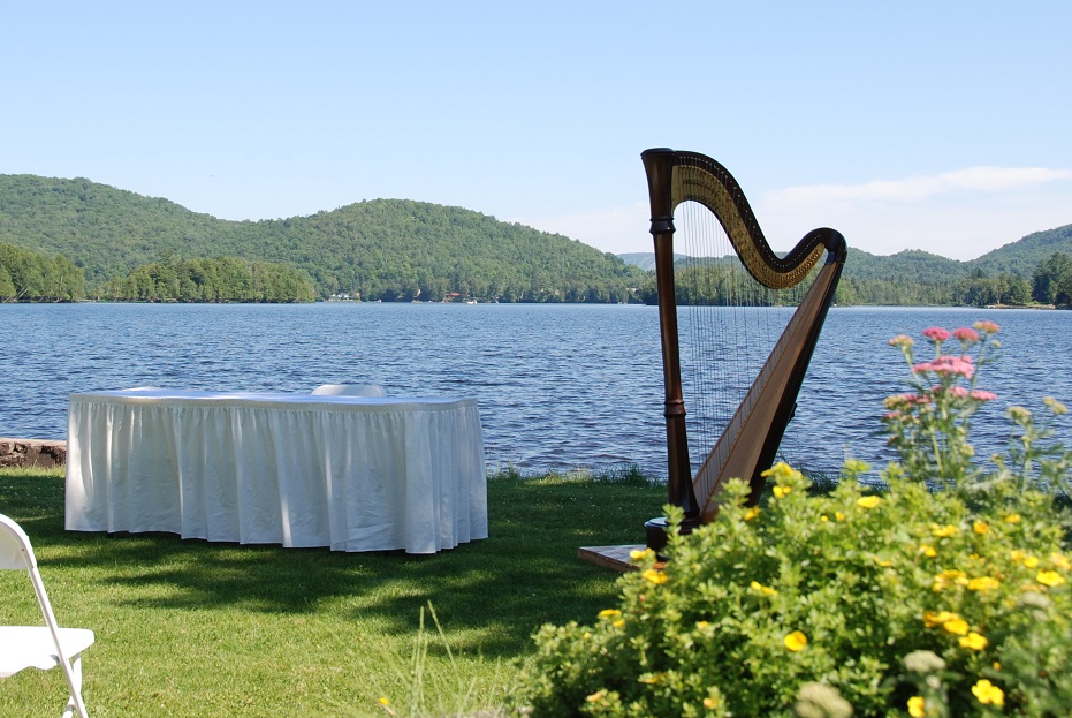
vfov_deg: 22.3
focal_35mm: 61
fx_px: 1811
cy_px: 256
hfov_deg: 32.9
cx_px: 469
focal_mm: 27
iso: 100
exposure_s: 1/200
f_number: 7.1
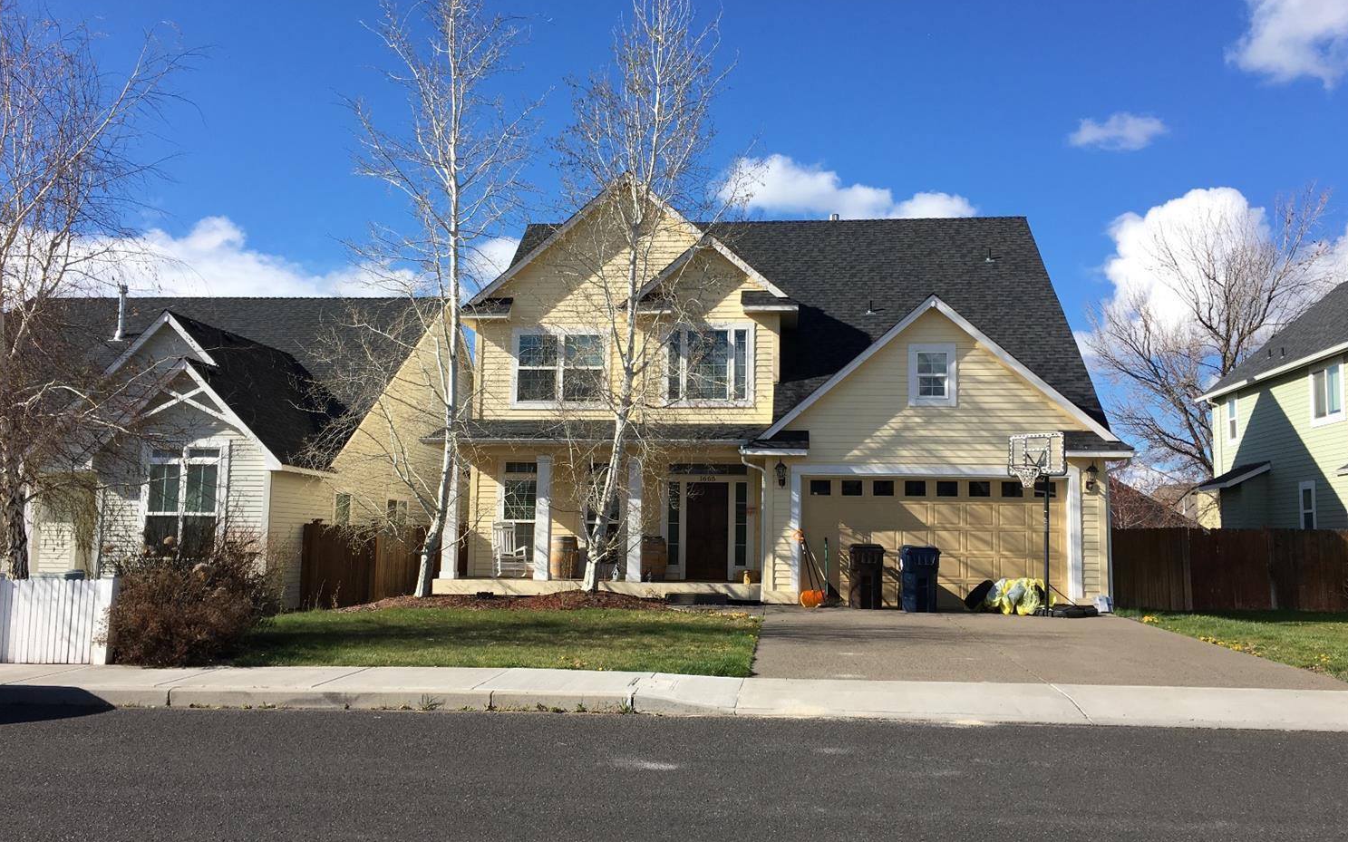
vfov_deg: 40.6
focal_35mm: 31
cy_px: 426
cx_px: 678
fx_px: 1139
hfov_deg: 61.2
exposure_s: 1/1326
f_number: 2.2
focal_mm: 4.15
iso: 25
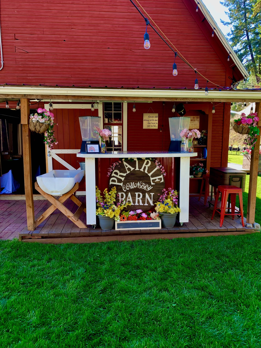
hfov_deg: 53.1
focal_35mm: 26
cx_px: 130
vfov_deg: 67.3
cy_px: 174
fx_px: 261
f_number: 1.8
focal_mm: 4.25
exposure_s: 1/121
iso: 40
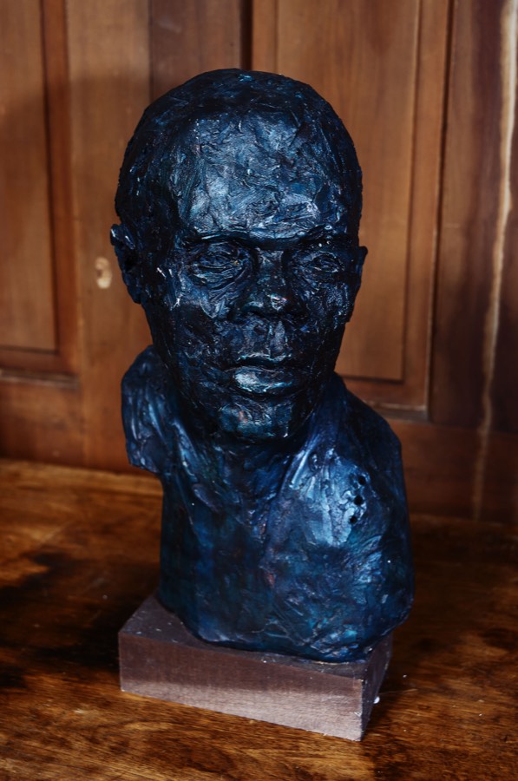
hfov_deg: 29.8
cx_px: 259
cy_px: 390
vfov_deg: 43.7
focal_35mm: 45
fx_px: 975
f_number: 5.6
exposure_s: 1/100
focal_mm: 45
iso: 125
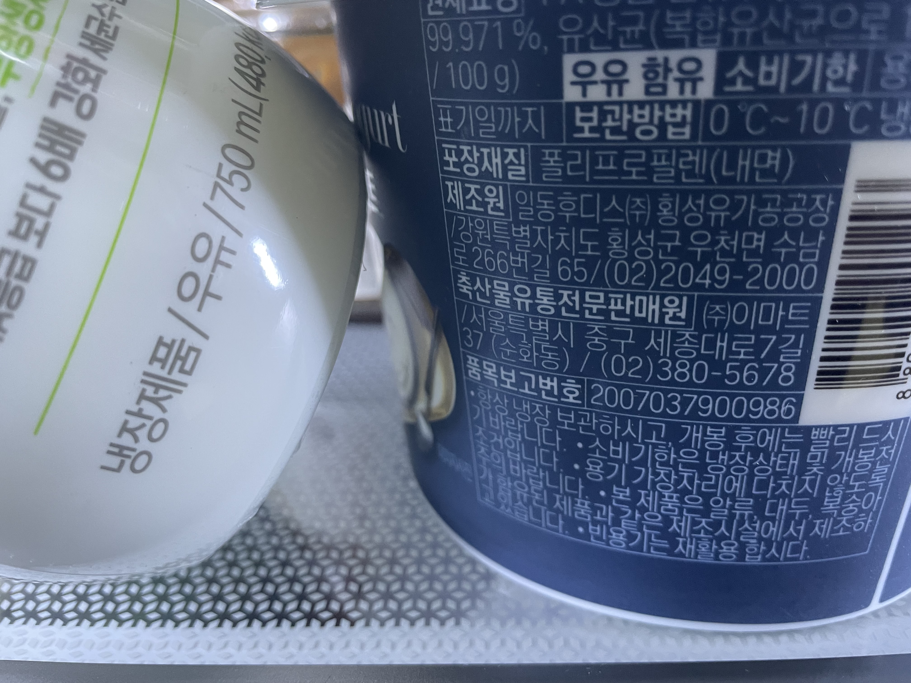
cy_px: 342
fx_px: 684
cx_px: 456
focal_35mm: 26
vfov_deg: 53.1
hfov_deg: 67.3
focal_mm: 4.2
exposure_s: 1/60
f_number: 1.6
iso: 200
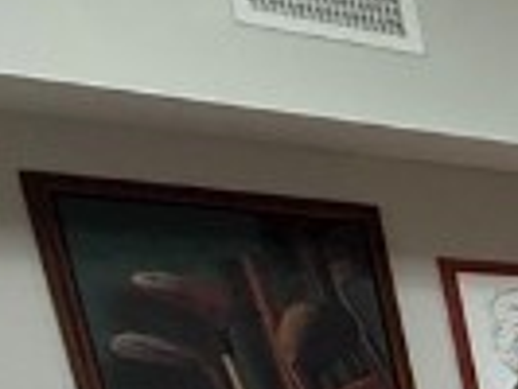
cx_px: 1616
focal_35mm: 108
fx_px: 1618
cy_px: 949
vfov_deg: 11.3
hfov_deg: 10.8
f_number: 2.2
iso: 200
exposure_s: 1/120
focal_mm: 2.22
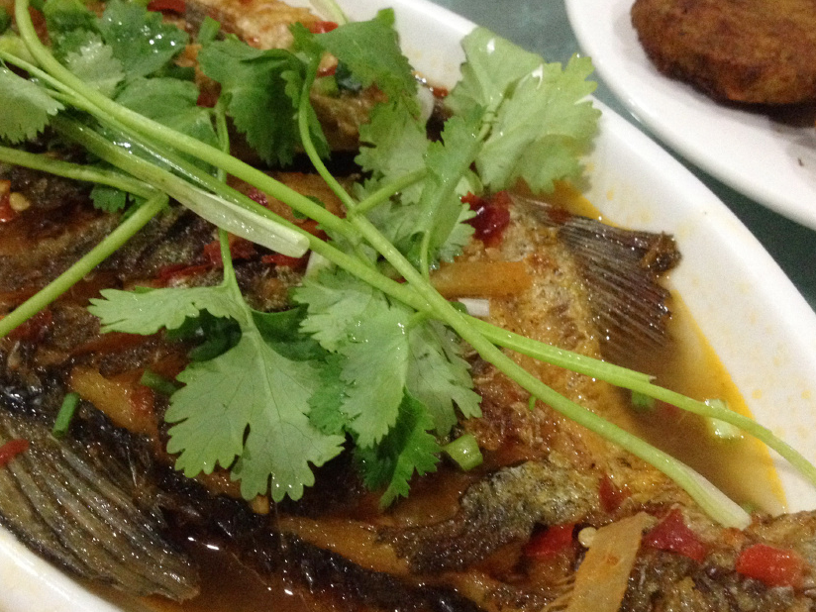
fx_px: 1202
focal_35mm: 51
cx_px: 362
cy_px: 315
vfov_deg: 28.6
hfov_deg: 37.4
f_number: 2.4
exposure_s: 1/17
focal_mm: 4.28
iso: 400
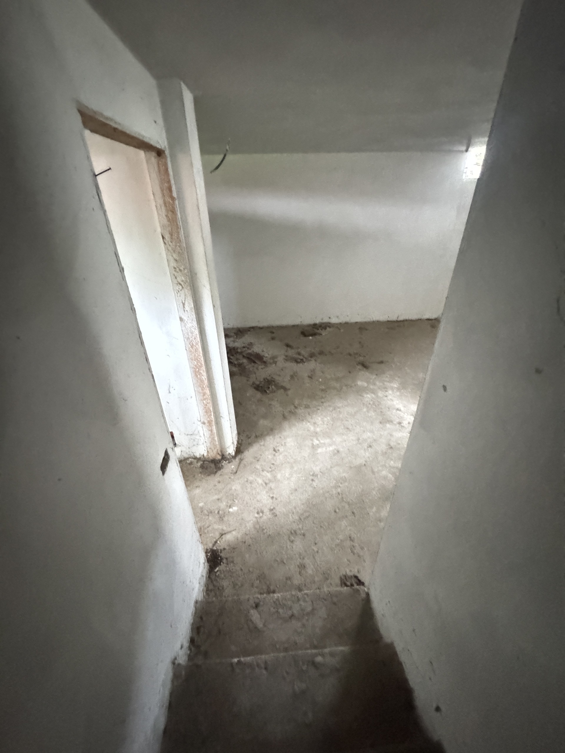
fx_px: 305
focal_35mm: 14
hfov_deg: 85.7
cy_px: 376
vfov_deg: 102.1
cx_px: 282
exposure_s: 1/25
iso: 2500
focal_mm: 2.22
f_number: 2.2
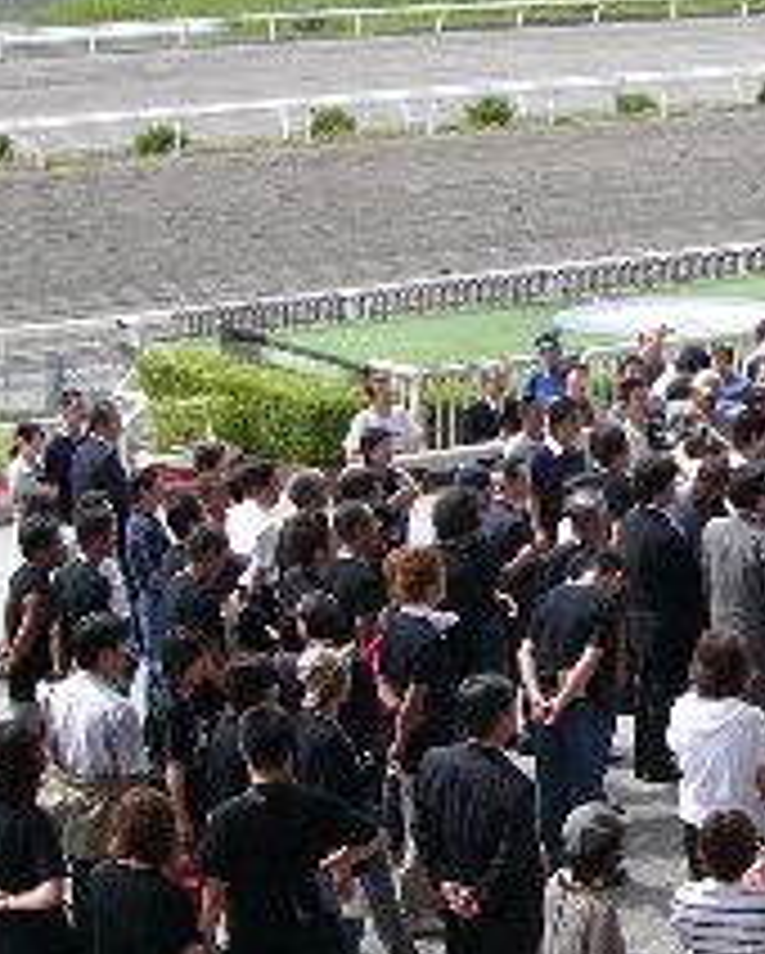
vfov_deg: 18.1
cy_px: 495
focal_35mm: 106
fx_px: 2996
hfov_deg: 14.5
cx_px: 554
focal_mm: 6
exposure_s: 1/1000
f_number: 2.8
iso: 100
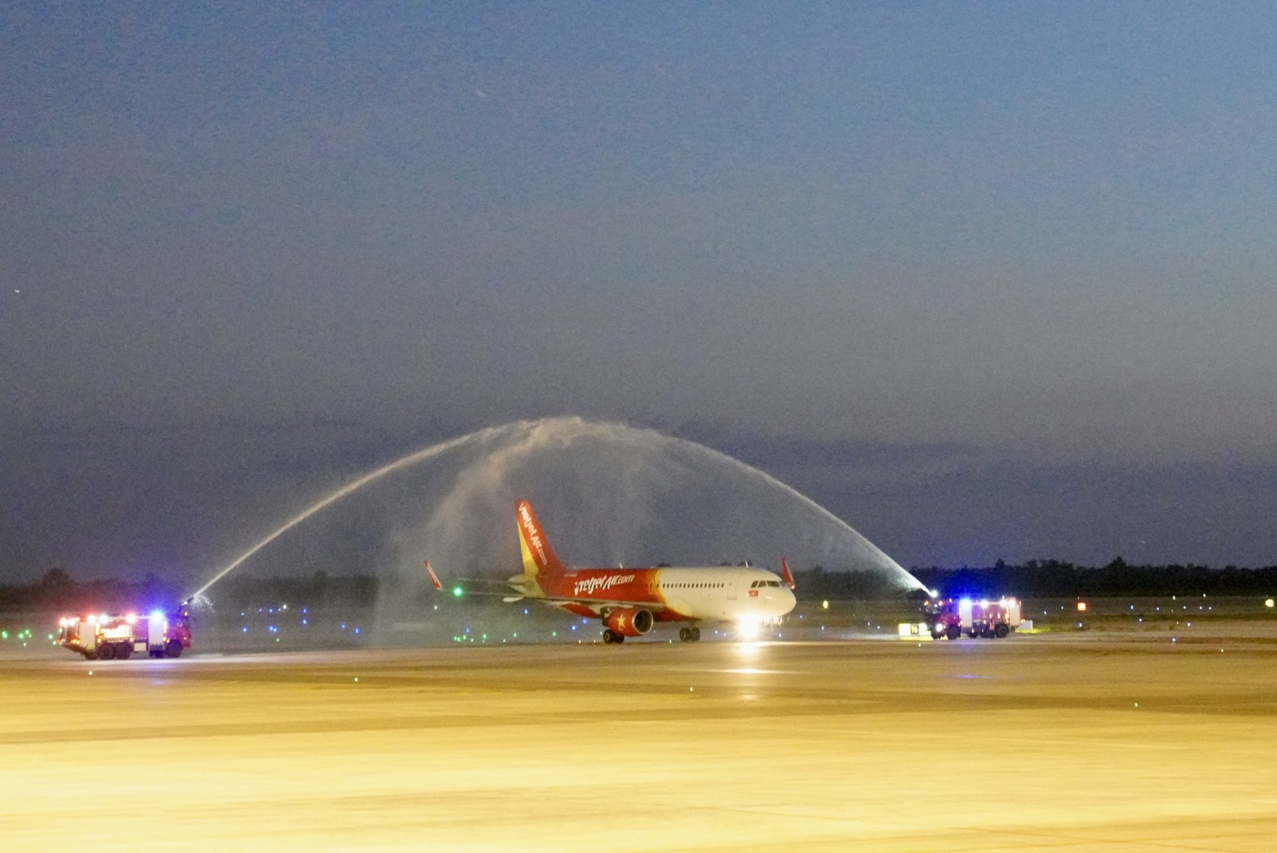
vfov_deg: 13.1
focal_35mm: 105
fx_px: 3727
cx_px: 638
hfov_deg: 19.4
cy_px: 426
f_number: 4
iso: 16000
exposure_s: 1/60
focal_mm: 70
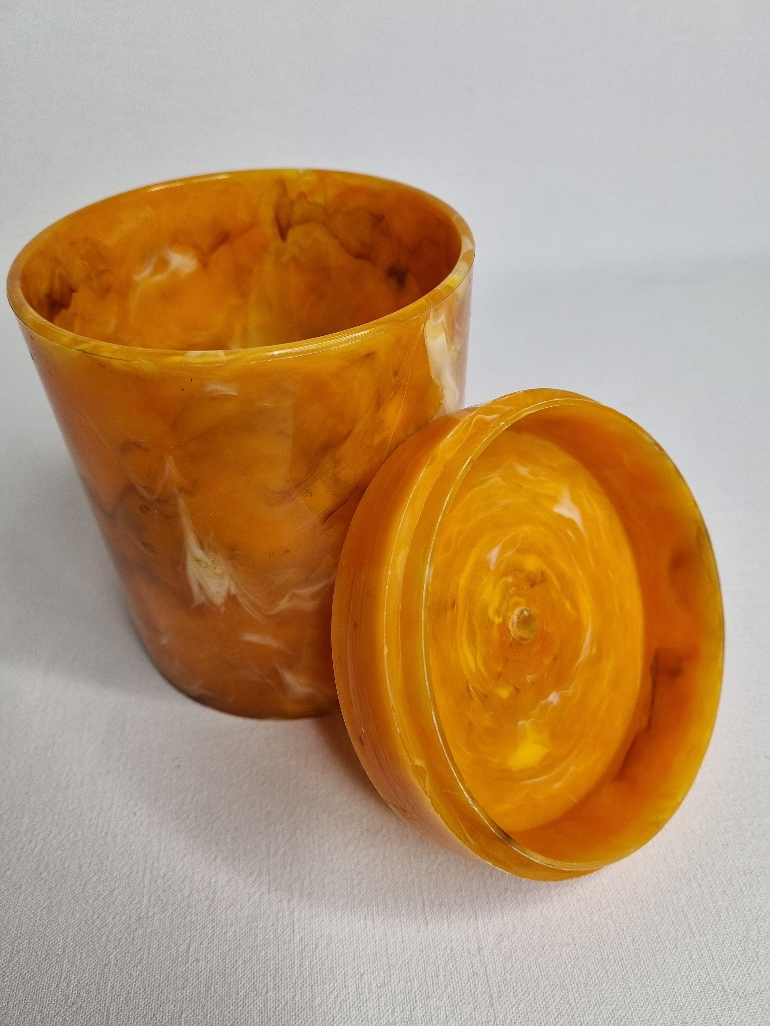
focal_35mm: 26
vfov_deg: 67.3
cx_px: 385
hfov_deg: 53.1
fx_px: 771
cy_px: 513
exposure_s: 1/143
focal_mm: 5.4
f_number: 1.8
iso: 50
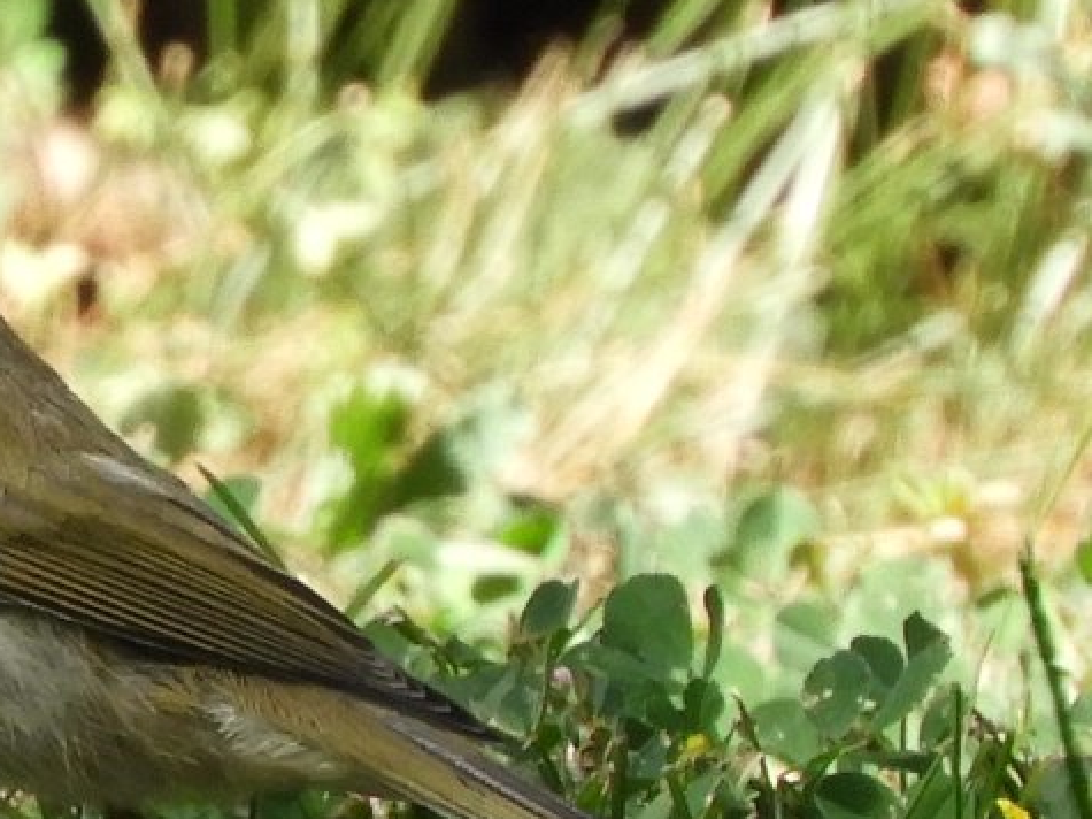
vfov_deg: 1.3
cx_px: 283
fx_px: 37183
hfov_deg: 1.7
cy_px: 488
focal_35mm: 1179
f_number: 5.6
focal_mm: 125.4
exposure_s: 1/250
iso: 250
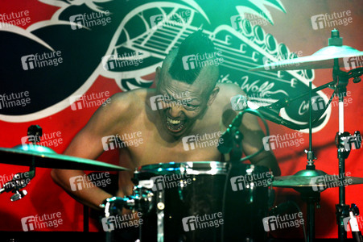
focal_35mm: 125
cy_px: 121
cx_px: 182
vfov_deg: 11.0
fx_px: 1259
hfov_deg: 16.4
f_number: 2.8
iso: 2500
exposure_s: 1/200
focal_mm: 125
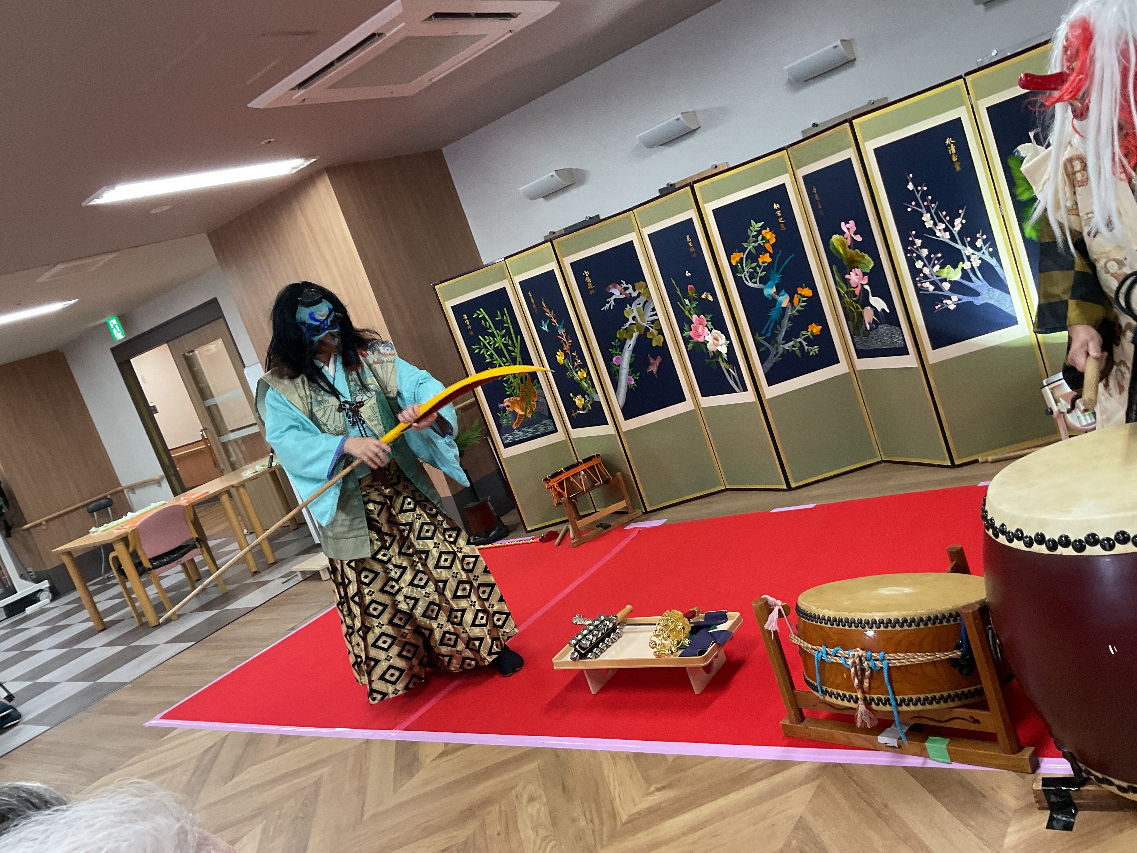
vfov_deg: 48.2
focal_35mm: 29
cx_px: 568
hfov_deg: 61.7
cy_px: 426
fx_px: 953
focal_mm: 3
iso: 125
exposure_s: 1/60
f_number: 1.8
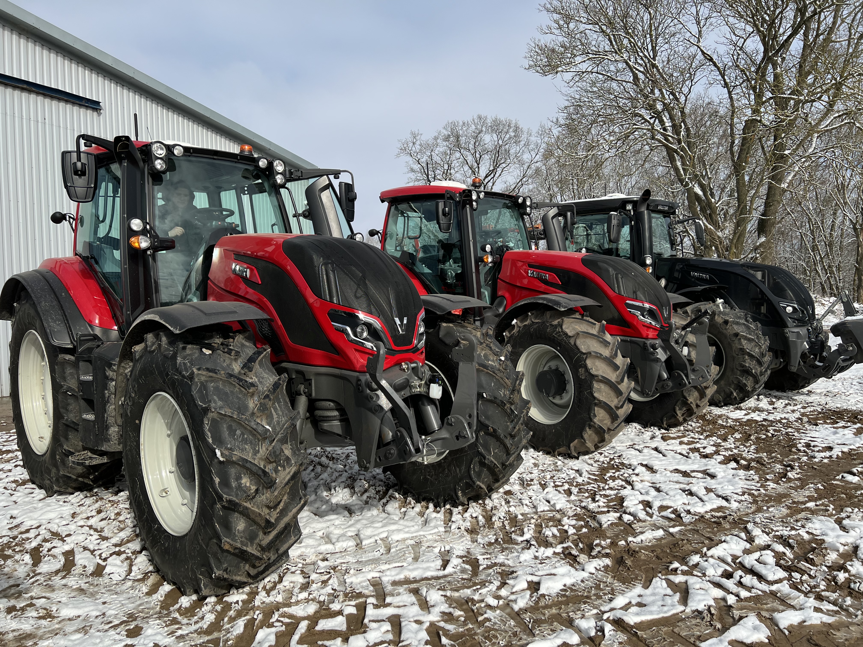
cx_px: 432
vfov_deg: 53.1
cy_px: 324
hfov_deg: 67.3
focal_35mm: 26
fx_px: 648
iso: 50
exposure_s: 1/5319
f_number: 1.5
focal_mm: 5.7
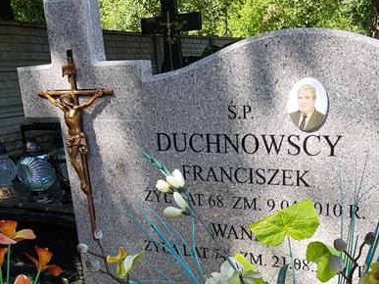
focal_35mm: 43
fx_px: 471
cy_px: 209
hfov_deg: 43.5
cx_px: 236
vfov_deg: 33.0
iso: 50
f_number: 1.7
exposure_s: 1/520
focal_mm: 4.2
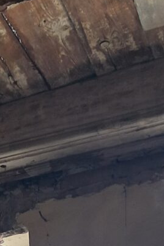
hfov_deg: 11.9
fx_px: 738
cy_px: 405
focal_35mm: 108
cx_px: -106
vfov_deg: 16.6
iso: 50
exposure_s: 1/25
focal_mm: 4
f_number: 1.8
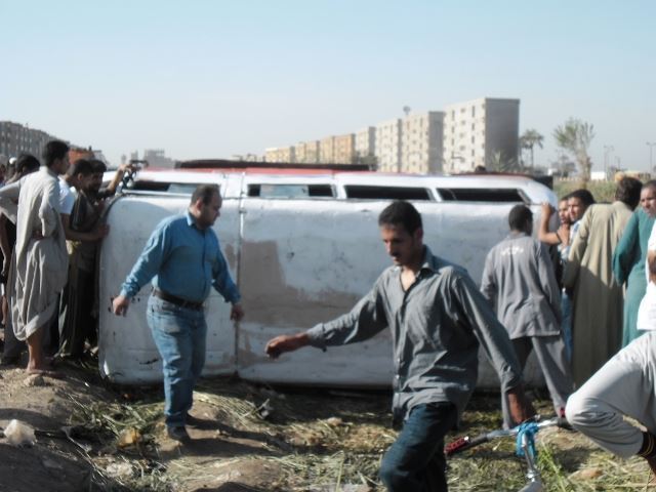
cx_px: 328
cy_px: 246
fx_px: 985
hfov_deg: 36.8
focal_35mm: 52
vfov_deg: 28.0
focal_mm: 9.3
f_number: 5
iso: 80
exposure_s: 1/279
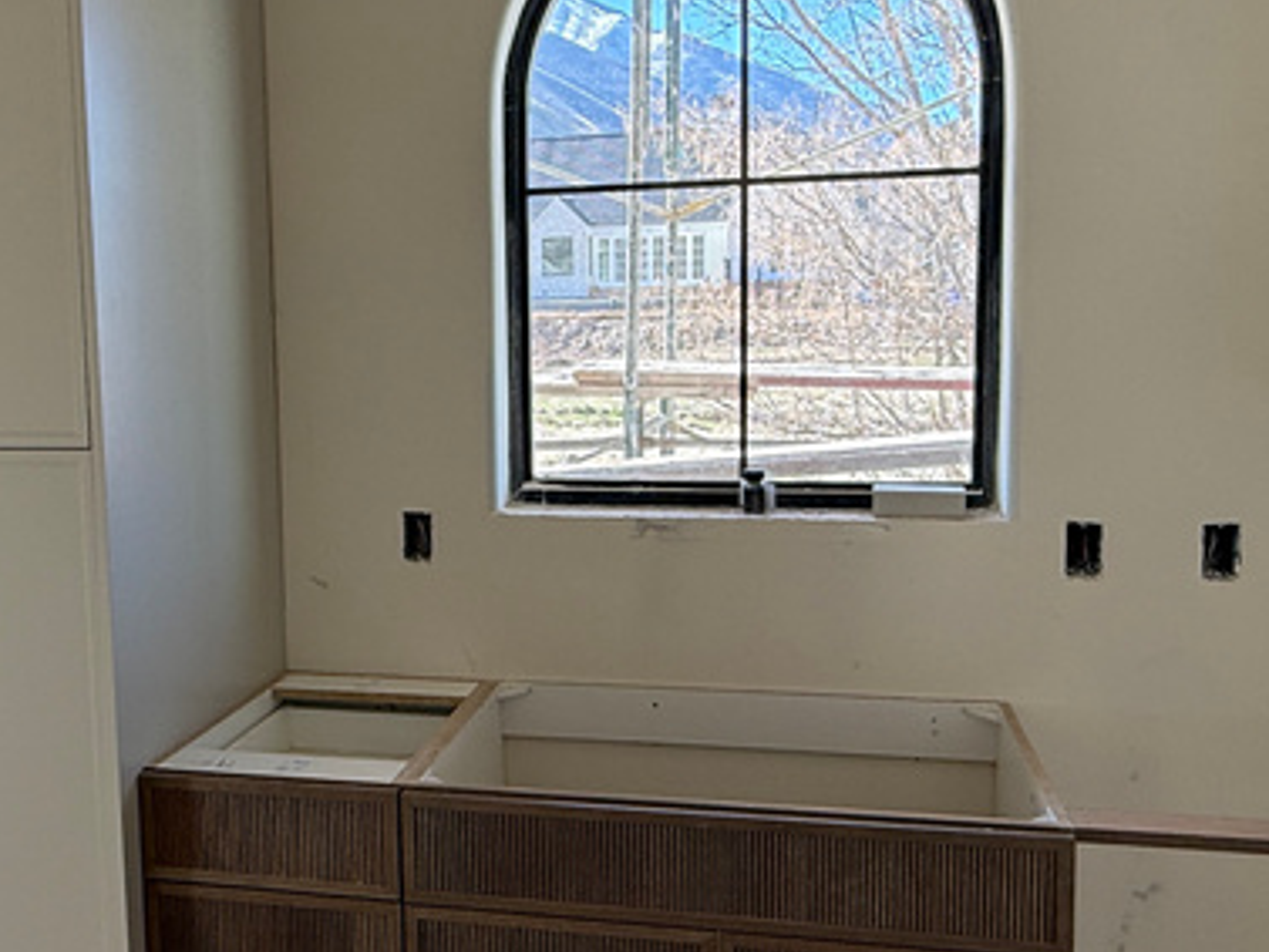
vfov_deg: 37.7
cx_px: 451
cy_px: 481
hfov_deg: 48.3
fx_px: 1393
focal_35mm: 38
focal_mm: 2.22
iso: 64
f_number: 2.2
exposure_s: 1/115
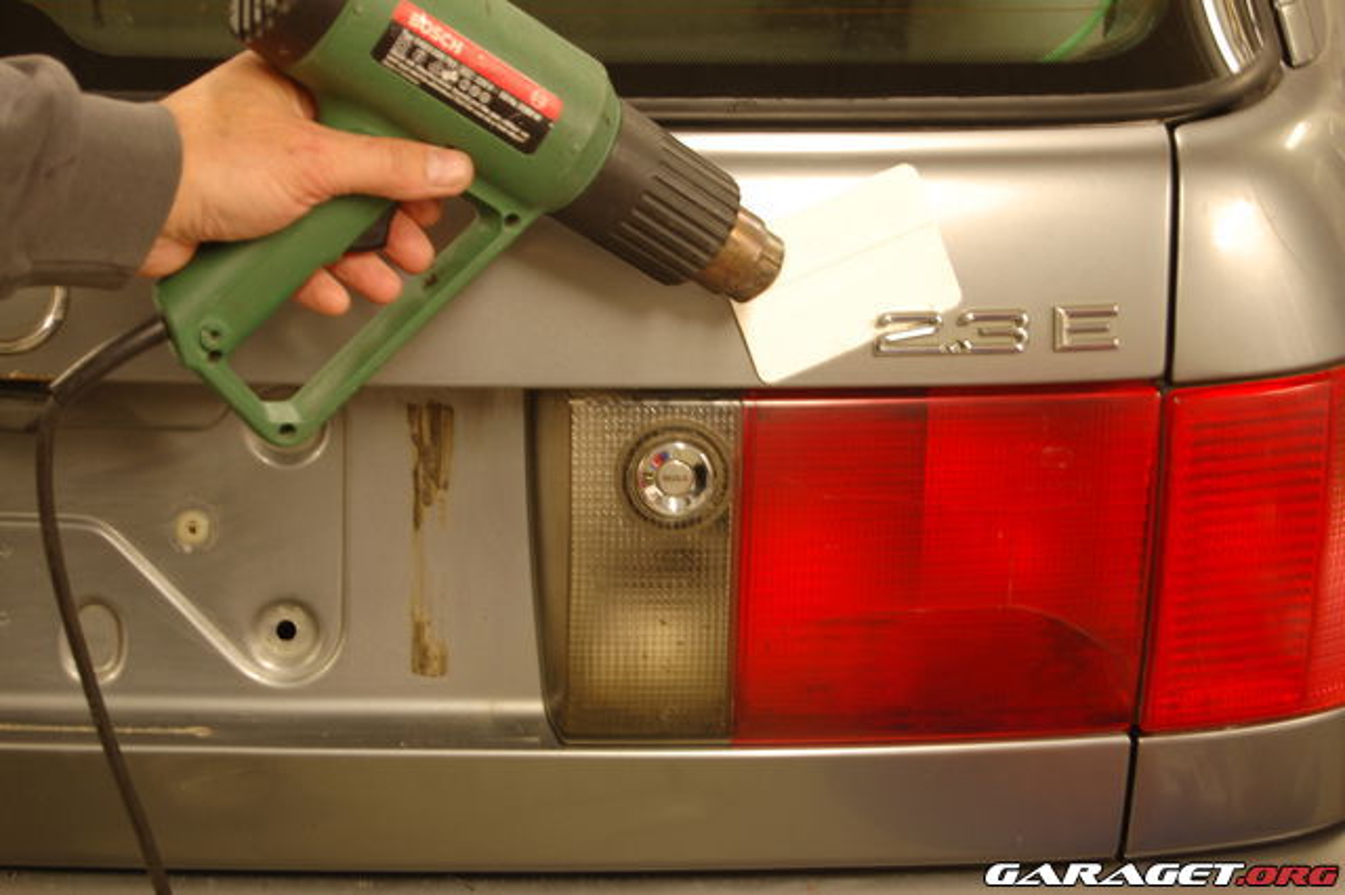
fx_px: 3081
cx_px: 672
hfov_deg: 24.6
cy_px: 448
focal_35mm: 82
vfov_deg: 16.5
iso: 200
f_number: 5.6
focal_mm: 55
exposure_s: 1/3
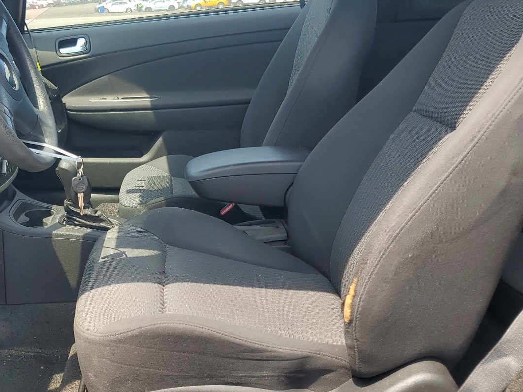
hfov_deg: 46.5
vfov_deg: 36.8
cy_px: 207
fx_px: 589
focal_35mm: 39
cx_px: 147
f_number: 1.5
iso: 50
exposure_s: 1/833
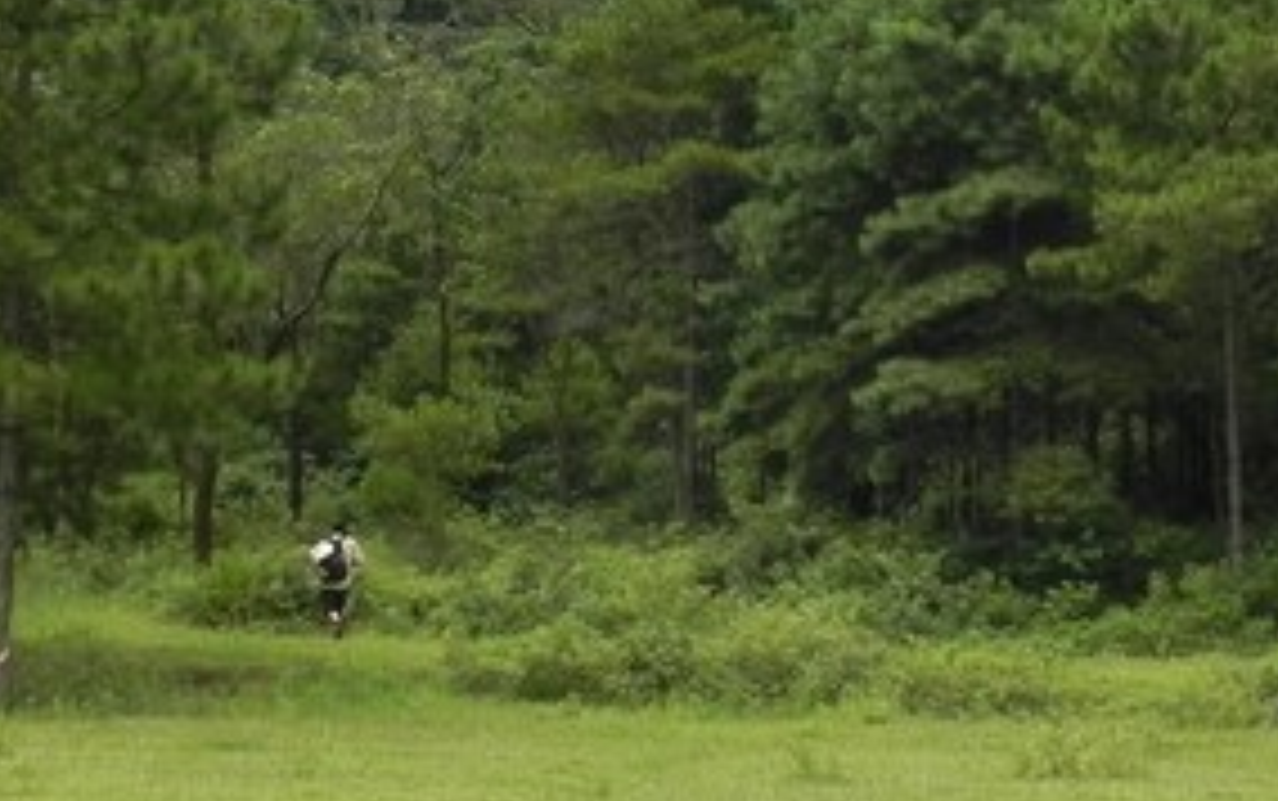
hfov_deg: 19.2
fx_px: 3730
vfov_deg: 12.1
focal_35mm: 107
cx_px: 1053
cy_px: -61
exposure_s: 1/342
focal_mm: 7.3
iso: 160
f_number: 5.6
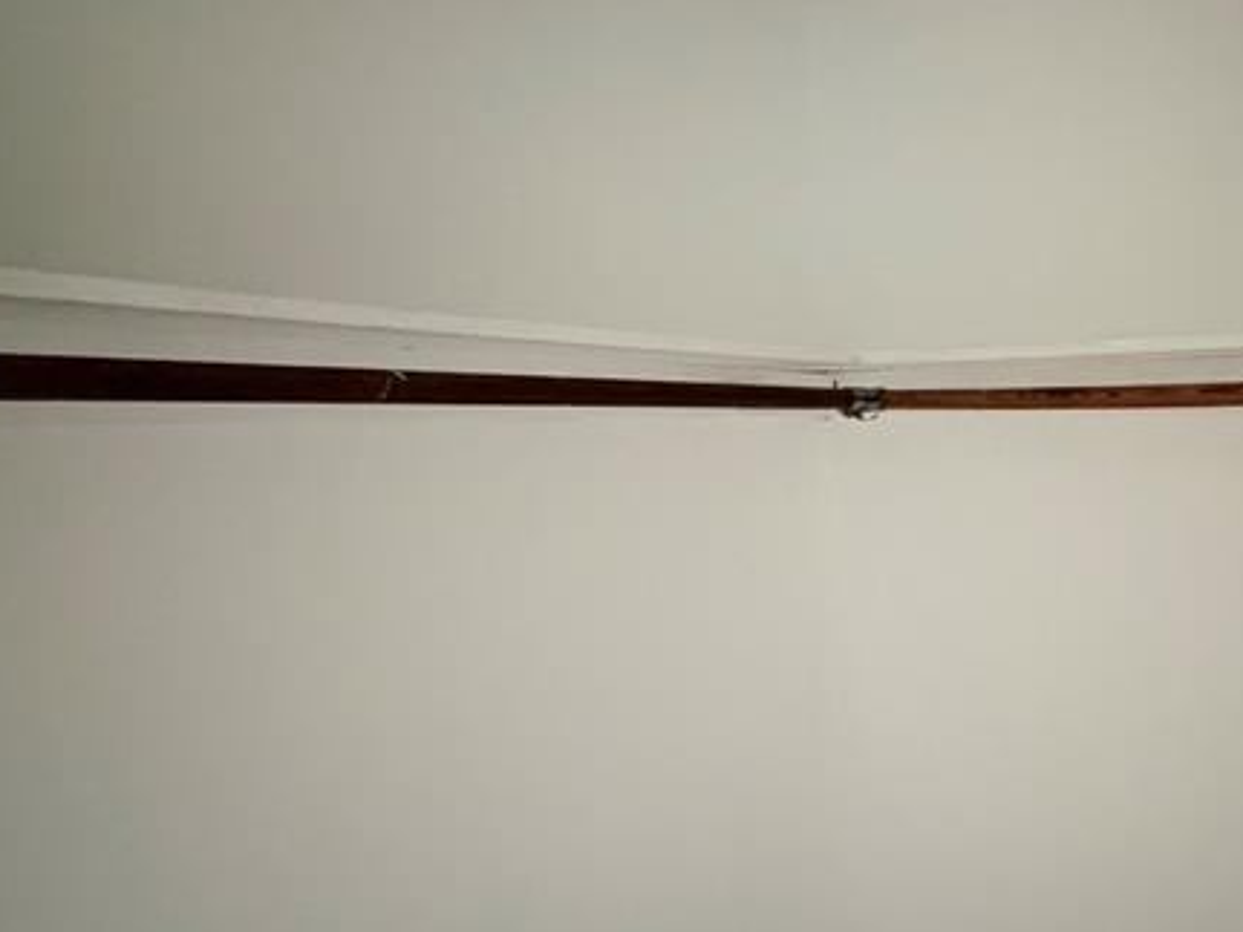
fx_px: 933
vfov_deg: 53.0
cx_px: 940
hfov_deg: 63.2
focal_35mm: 26
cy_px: 424
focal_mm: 2.22
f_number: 2.2
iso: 1250
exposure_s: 1/60
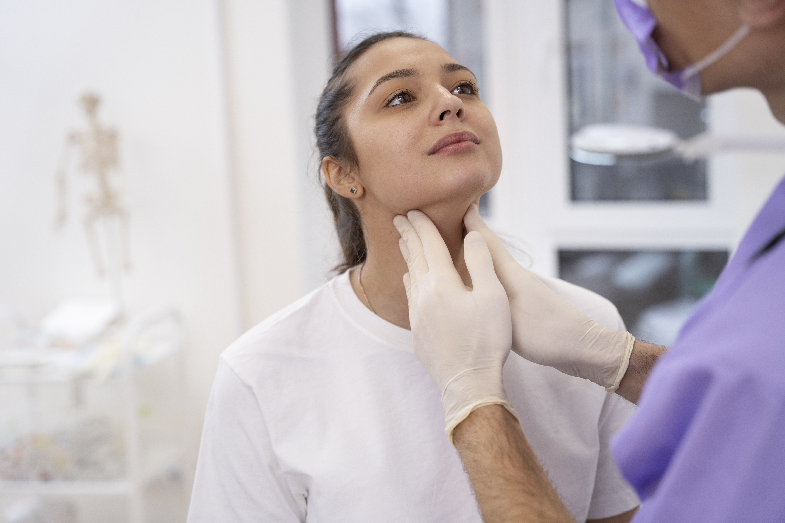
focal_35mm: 53
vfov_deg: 25.5
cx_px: 392
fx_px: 1158
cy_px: 262
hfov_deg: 37.5
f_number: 2.8
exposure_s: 1/160
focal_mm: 53.1
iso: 250
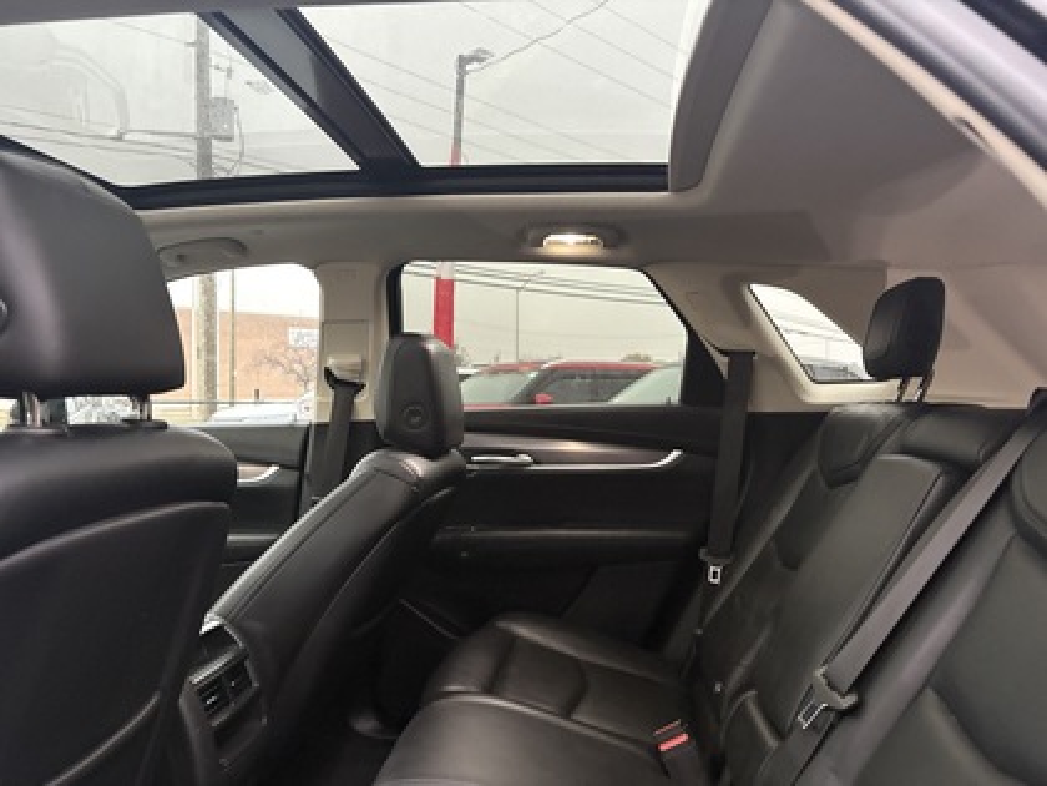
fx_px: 786
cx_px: 524
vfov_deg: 53.1
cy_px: 393
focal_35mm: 26
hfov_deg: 67.3
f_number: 1.6
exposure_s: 1/40
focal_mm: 5.96
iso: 640
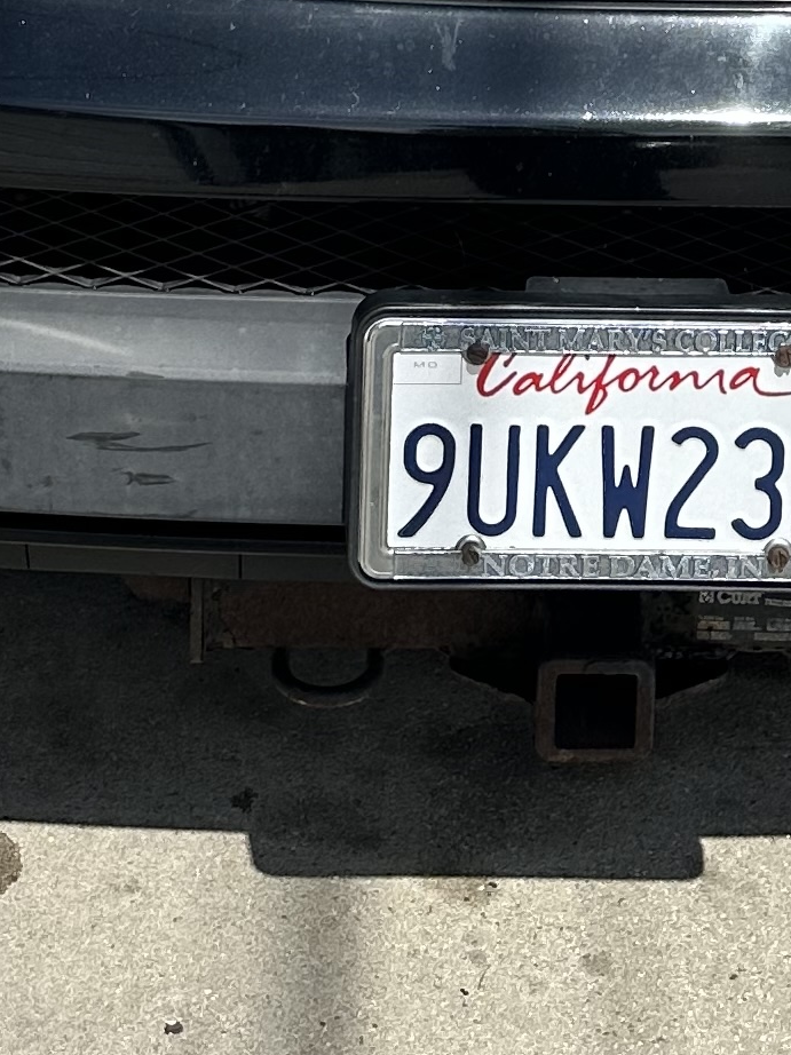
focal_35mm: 105
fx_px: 3201
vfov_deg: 15.7
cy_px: -905
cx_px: 625
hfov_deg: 14.0
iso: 80
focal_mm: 6.86
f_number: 1.78
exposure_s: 1/5263
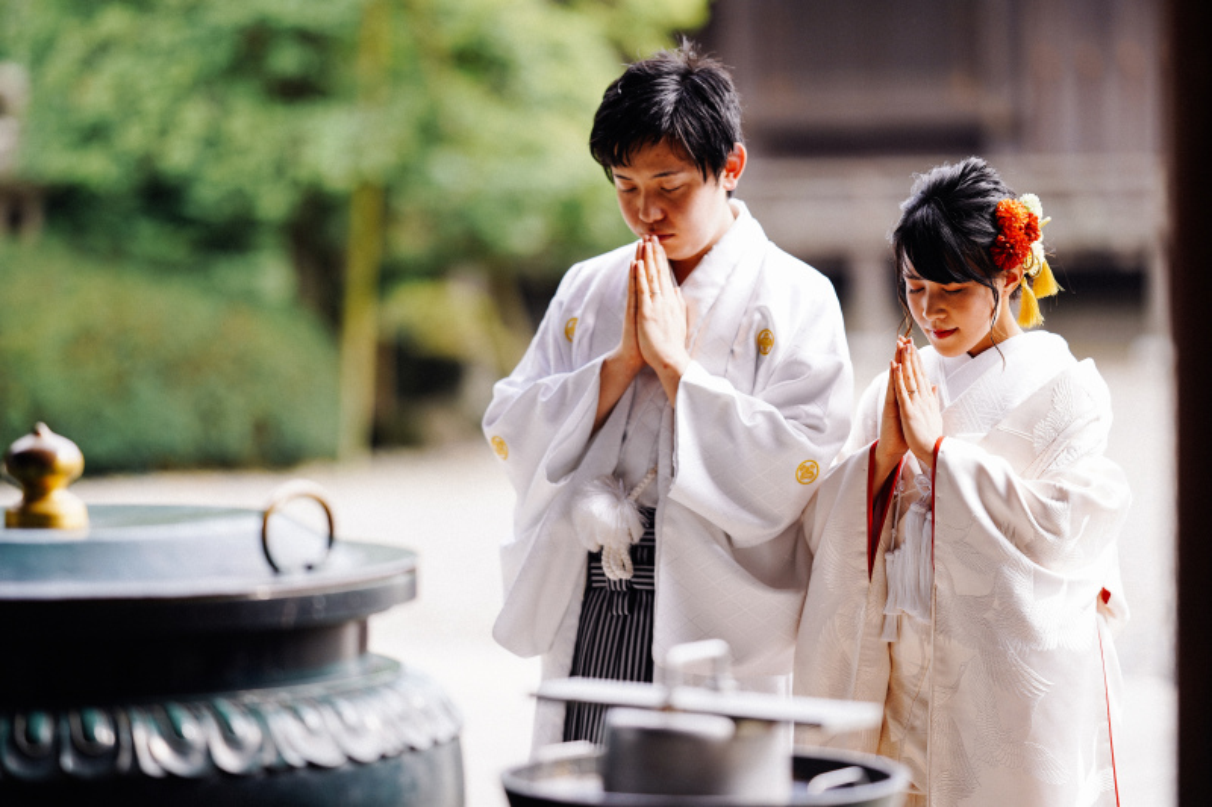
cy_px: 404
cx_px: 606
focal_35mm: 135
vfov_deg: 10.2
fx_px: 4544
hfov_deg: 15.2
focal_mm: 135
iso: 100
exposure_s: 1/640
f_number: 1.8
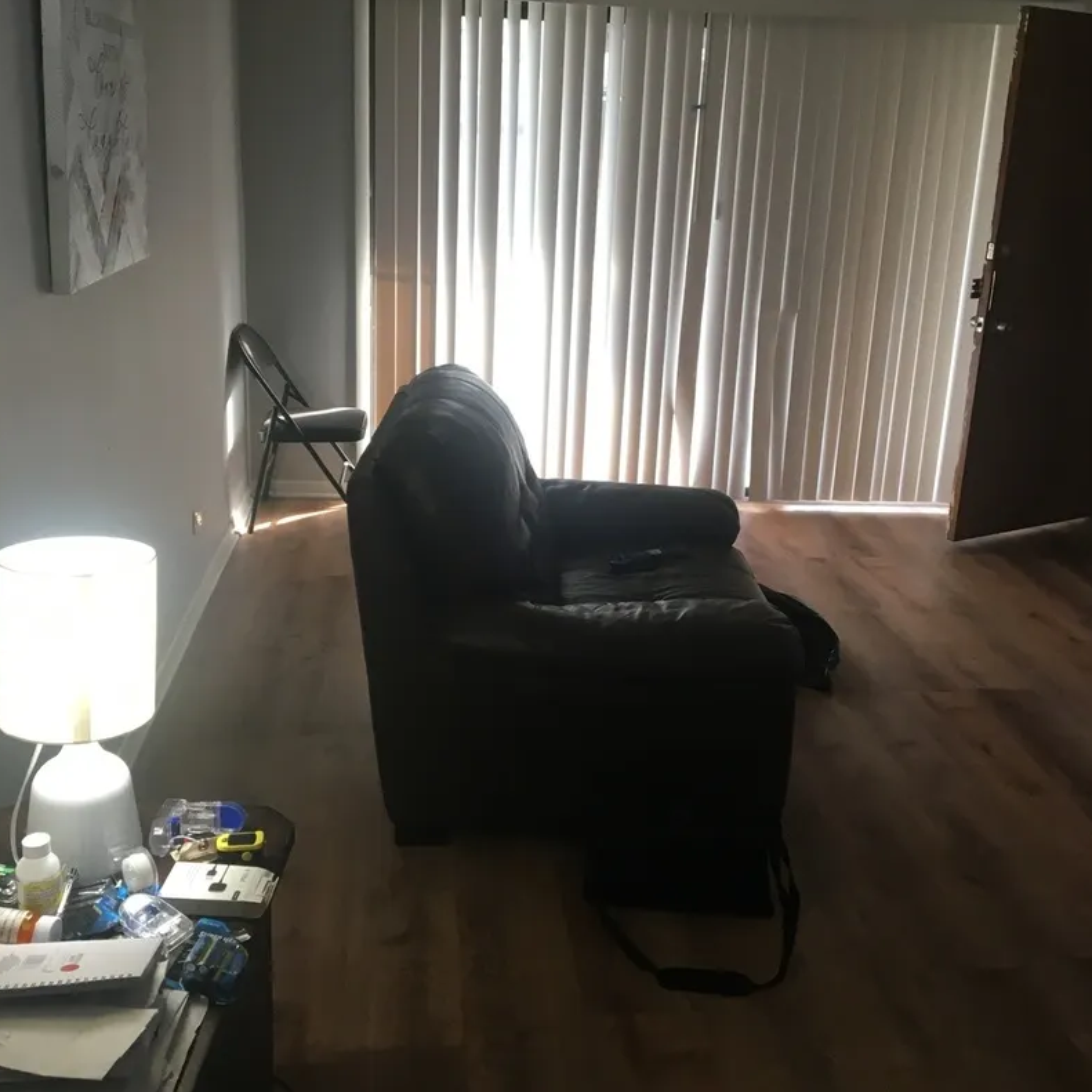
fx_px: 1249
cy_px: 479
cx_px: 544
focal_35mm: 35
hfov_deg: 47.2
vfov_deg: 47.1
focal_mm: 4.15
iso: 64
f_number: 2.2
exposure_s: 1/30
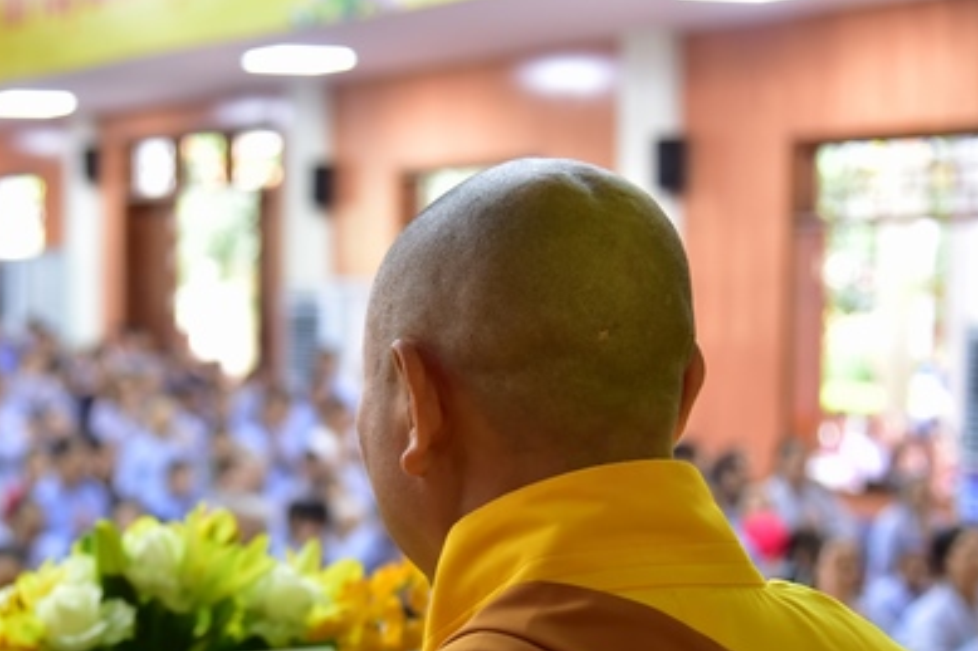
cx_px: 179
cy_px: 457
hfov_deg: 21.8
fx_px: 2498
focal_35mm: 92
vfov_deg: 14.8
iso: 1250
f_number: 4
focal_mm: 55
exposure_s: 1/40
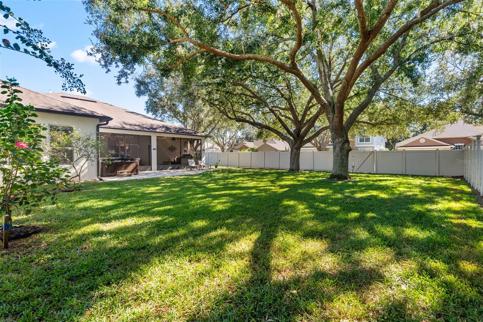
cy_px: 161
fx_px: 215
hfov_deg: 96.7
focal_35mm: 16
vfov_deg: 73.8
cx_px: 242
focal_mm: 16
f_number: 9
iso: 320
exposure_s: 1/80
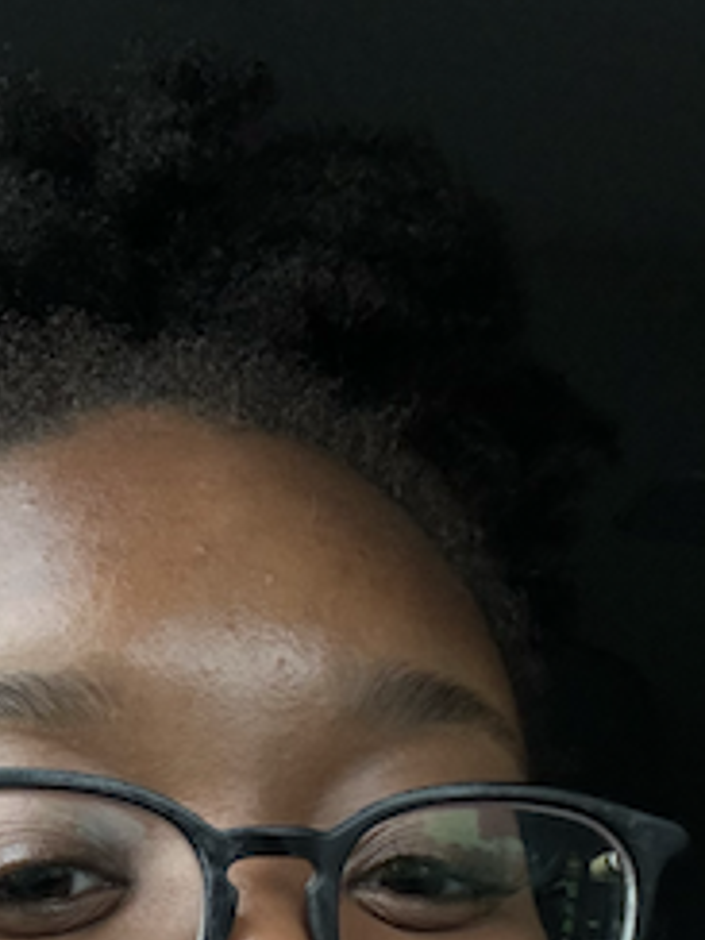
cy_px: 1219
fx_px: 2227
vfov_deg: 21.6
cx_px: 227
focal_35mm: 82
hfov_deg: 17.9
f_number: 1.9
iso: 250
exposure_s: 1/60
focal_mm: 2.69
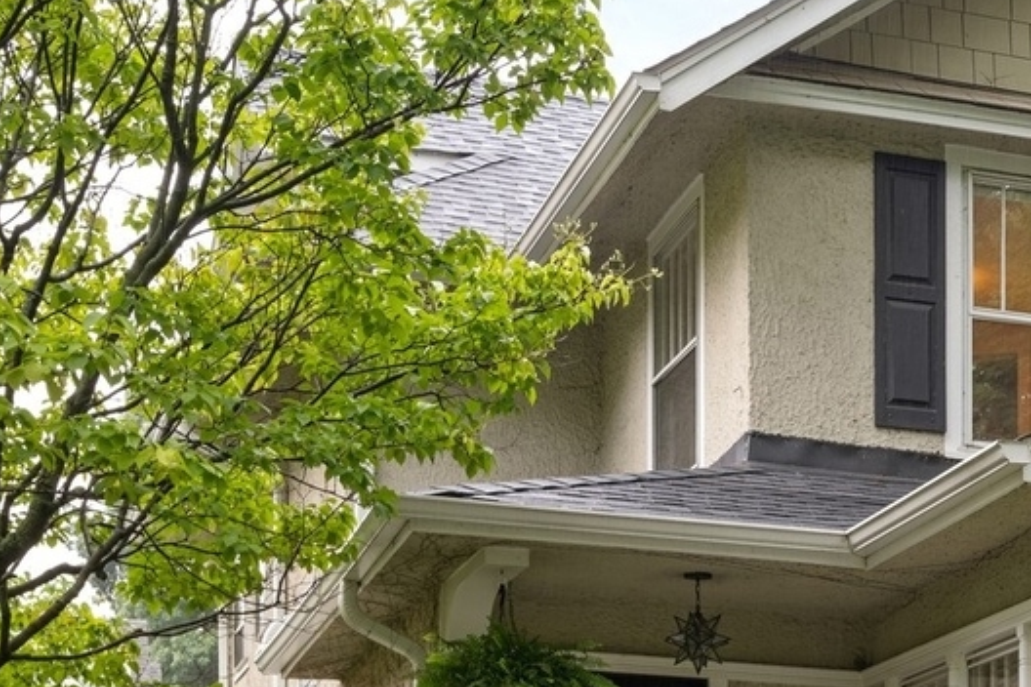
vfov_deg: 15.2
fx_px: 2549
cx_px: 1146
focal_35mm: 89
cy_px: 603
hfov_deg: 21.6
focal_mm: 29
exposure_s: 1/6
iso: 200
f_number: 9.5
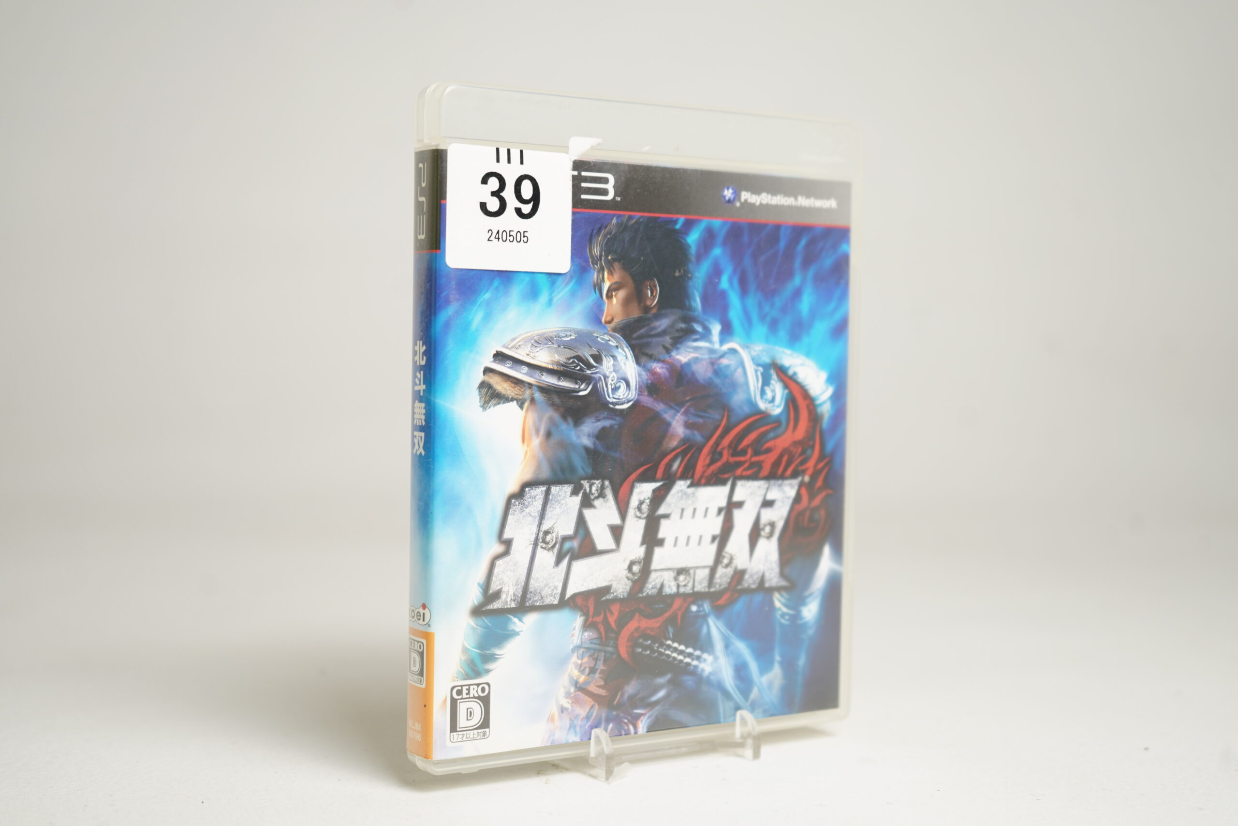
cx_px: 619
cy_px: 413
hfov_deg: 41.9
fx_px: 1616
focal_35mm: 47
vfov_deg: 28.7
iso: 160
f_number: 4.5
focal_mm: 47
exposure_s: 1/30
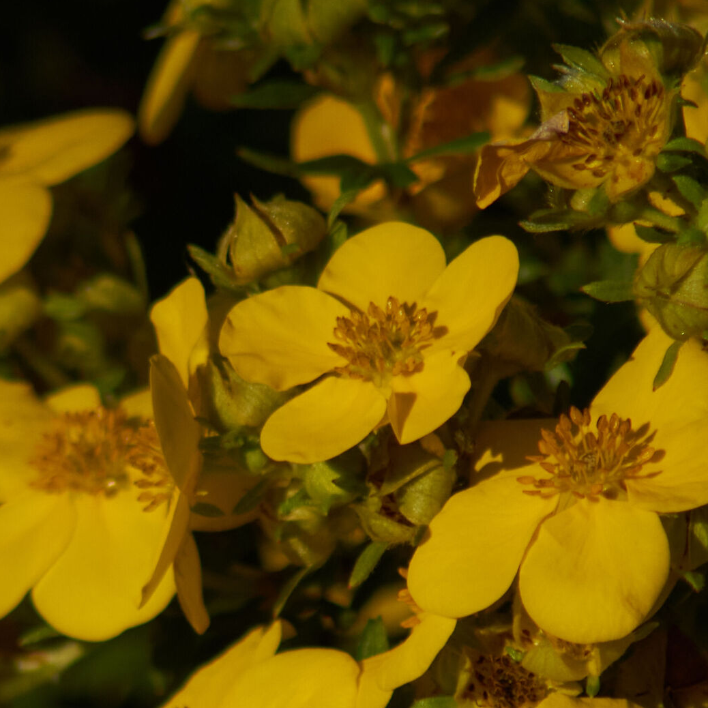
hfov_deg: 1.0
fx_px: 40934
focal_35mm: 1769
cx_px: 102
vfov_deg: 1.0
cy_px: 537
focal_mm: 600
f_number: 11
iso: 400
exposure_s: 1/1000
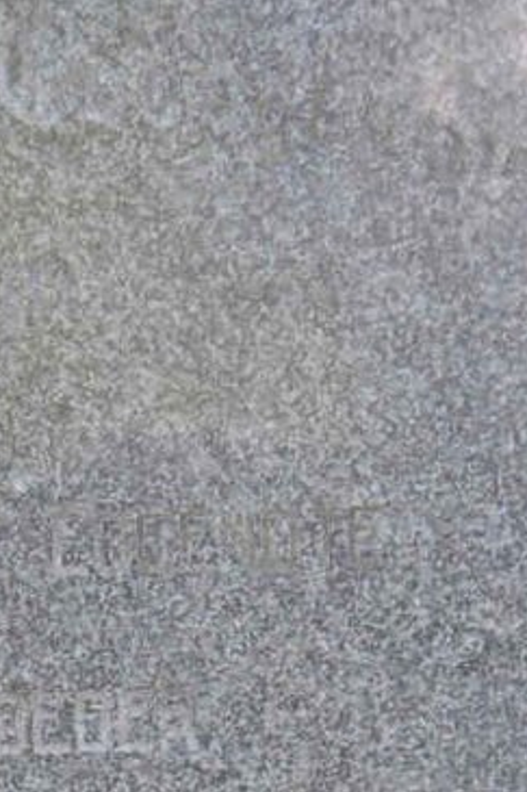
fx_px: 4549
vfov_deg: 9.7
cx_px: -25
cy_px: 1089
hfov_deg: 6.6
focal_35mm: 207
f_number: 5
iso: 200
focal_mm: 42
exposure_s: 1/100
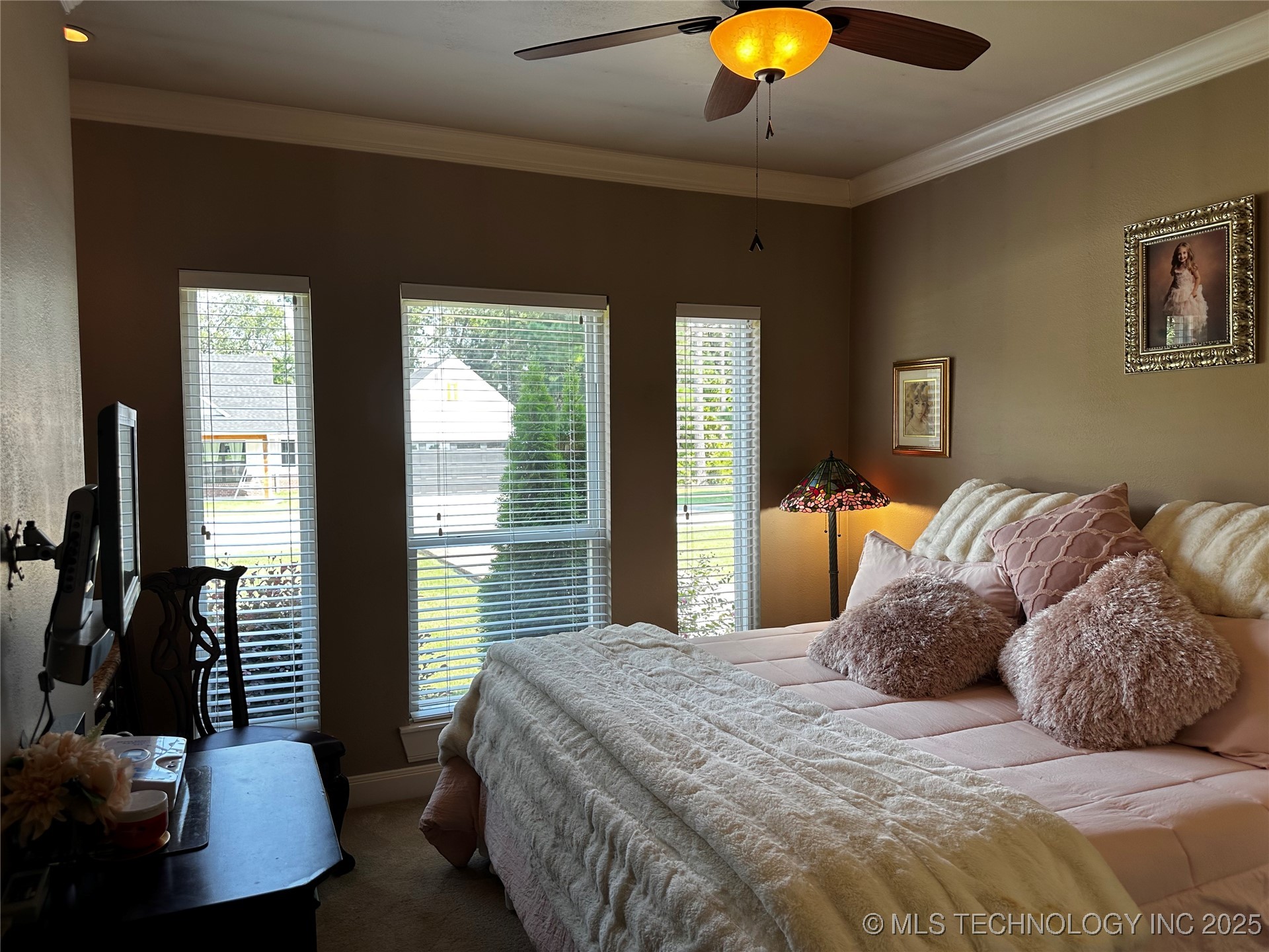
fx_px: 880
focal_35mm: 24
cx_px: 634
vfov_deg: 56.8
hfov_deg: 71.6
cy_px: 476
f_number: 1.78
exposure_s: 1/142
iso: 80
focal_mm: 6.86
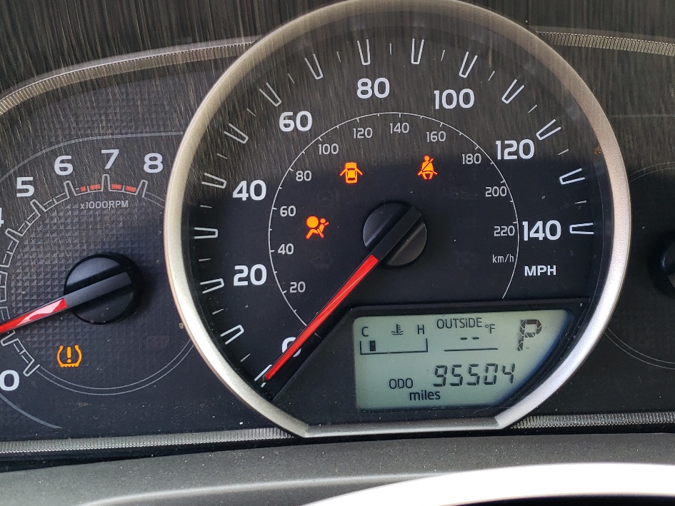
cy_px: 216
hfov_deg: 42.9
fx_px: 858
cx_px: 354
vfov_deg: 32.8
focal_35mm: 44
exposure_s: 1/116
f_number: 1.5
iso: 50
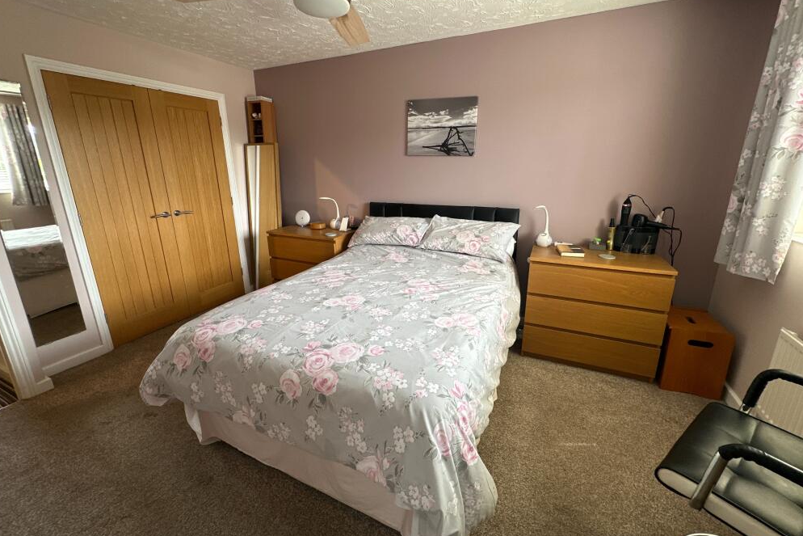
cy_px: 249
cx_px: 403
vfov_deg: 77.2
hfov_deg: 100.4
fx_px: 335
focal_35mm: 15
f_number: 2.2
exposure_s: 1/100
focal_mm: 2.22
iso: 125
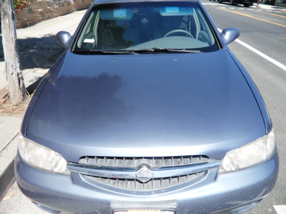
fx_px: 223
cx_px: 143
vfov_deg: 51.4
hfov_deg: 65.3
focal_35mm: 27
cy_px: 107
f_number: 3.5
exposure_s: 1/500
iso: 80
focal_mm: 4.9
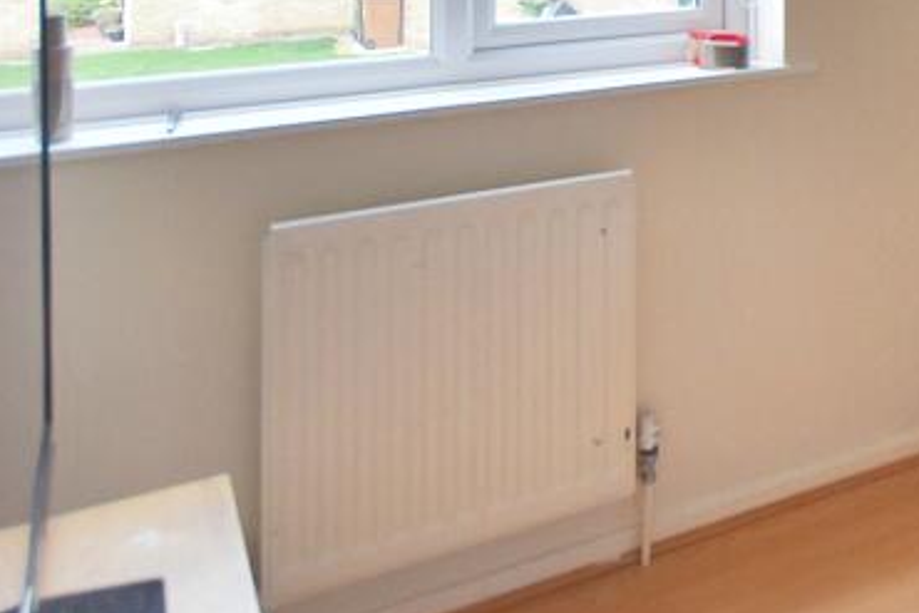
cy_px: -76
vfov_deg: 25.9
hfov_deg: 35.3
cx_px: 1013
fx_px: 1218
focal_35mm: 48
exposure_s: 1/250
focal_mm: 11.5
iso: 560
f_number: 3.5
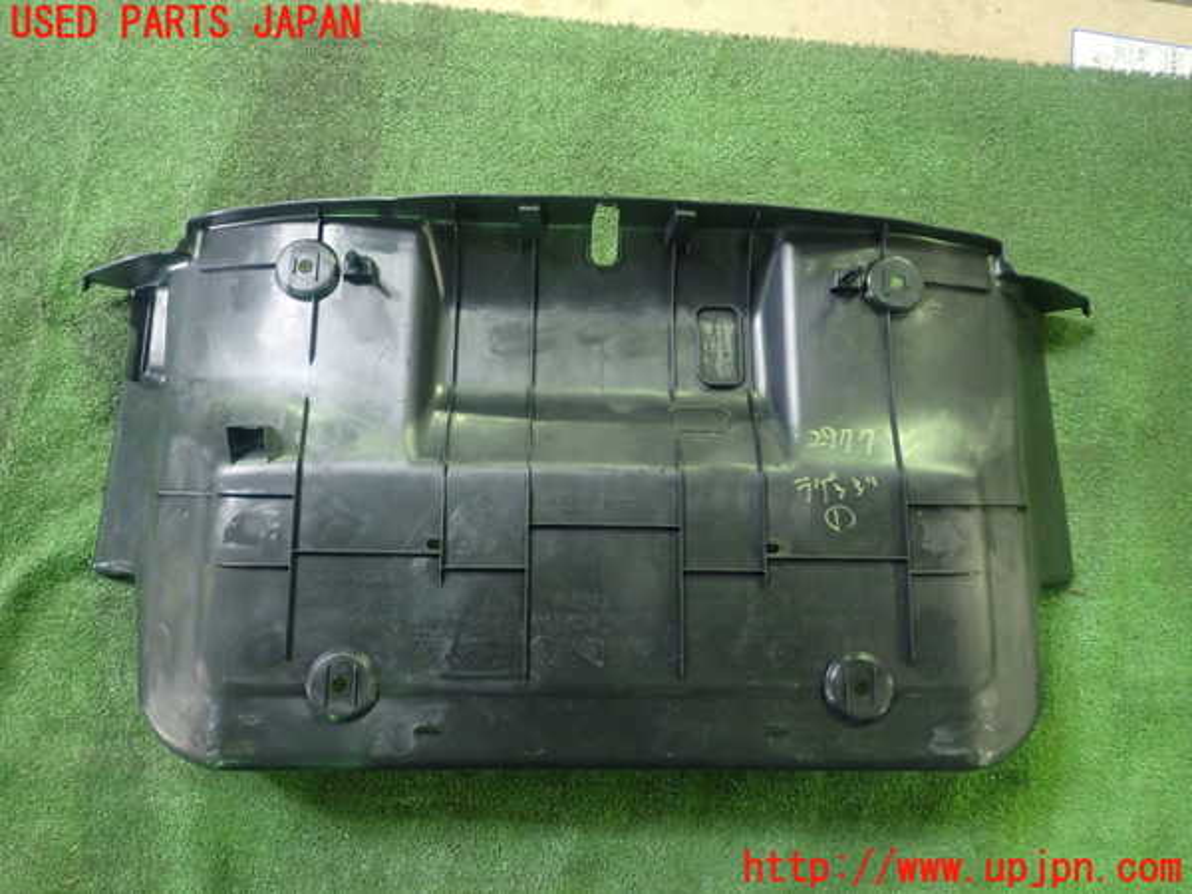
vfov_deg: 46.8
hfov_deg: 60.0
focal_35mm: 30
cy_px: 447
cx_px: 596
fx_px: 1033
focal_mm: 5.4
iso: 640
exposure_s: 1/30
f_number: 2.3
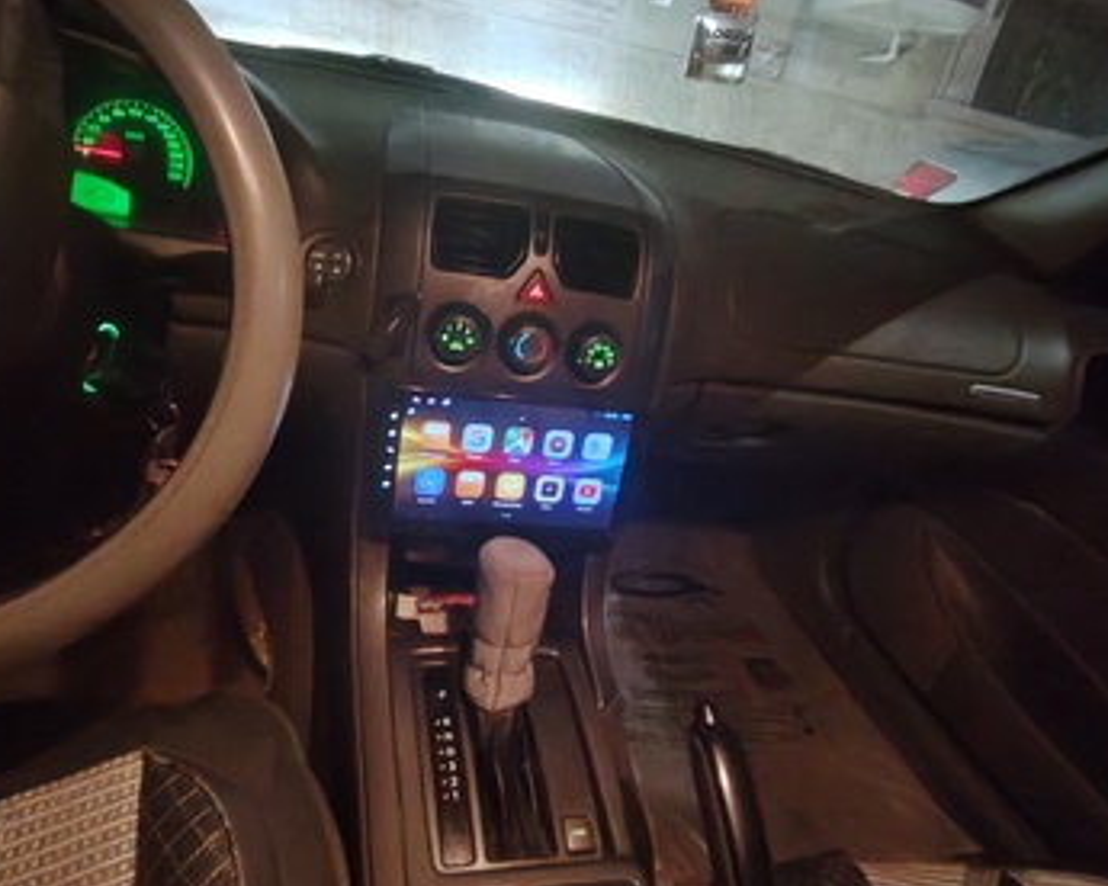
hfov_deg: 74.7
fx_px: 721
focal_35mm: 22
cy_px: 393
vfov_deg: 63.0
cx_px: 483
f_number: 2.2
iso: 4128
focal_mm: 1.43
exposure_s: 1/14.3
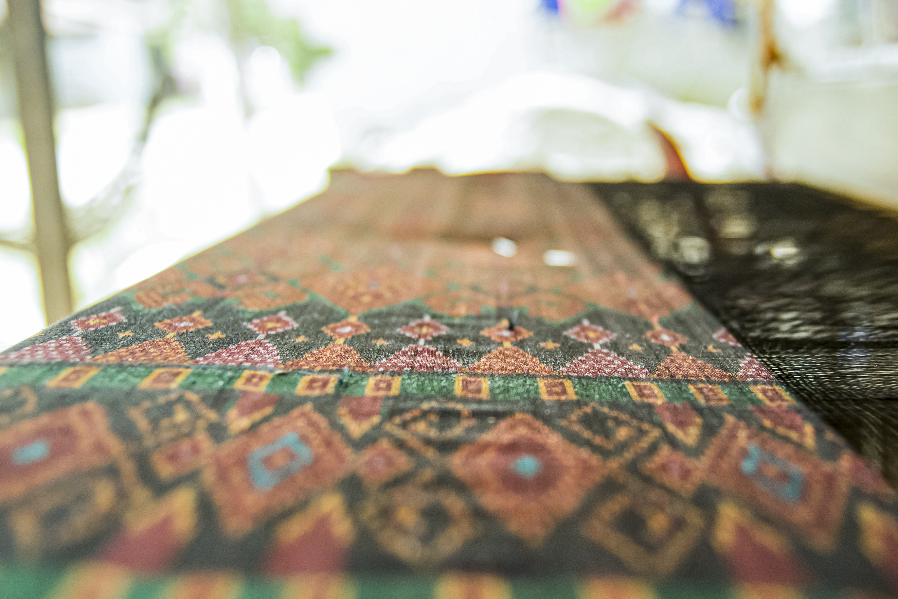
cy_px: 348
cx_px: 529
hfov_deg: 39.0
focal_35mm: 51
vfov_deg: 26.6
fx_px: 1264
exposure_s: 1/200
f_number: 2.8
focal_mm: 25
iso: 200
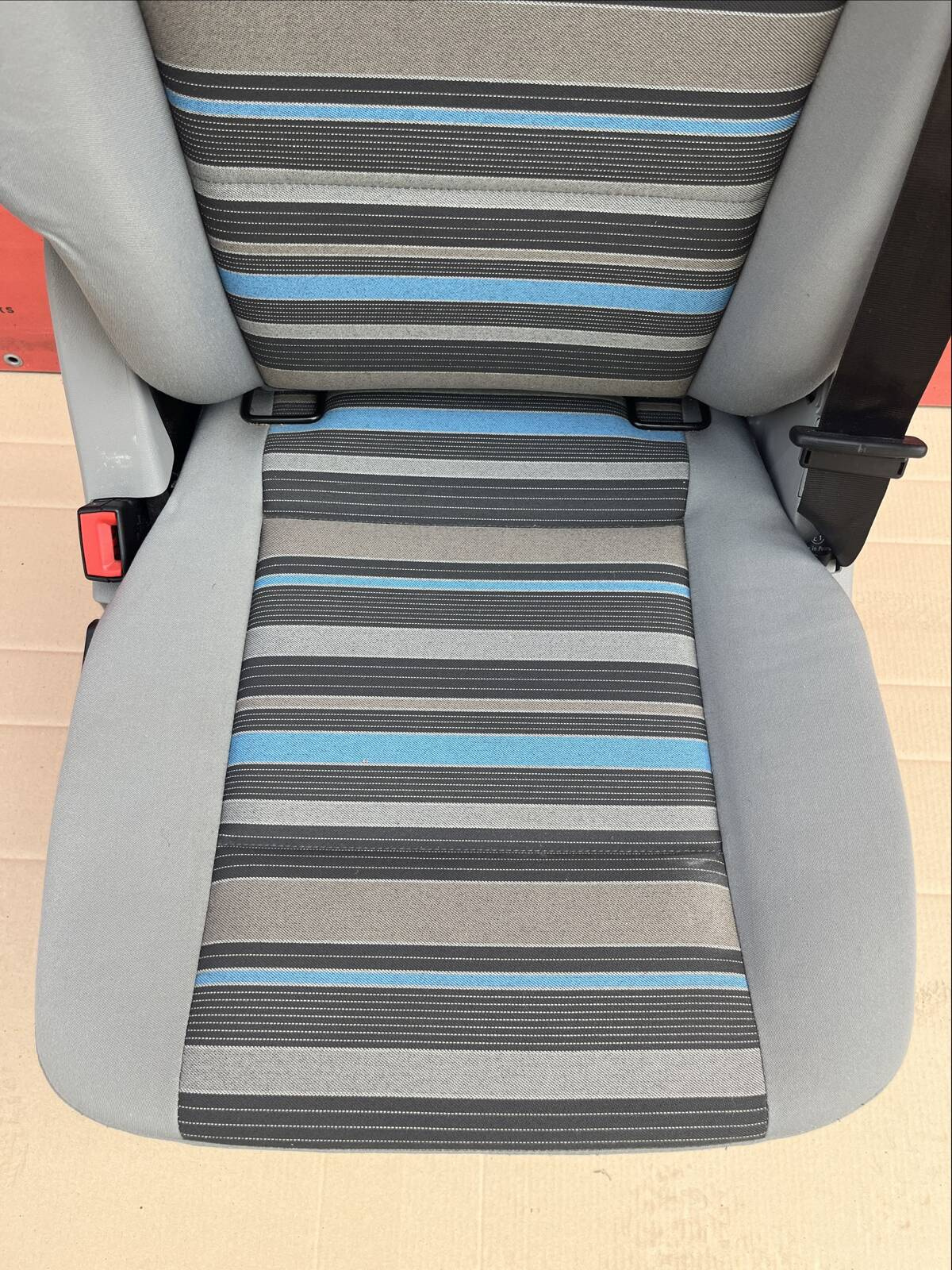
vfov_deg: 67.3
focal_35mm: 26
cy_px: 635
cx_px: 476
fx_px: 953
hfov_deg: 53.1
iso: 50
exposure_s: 1/310
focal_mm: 5.1
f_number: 1.6
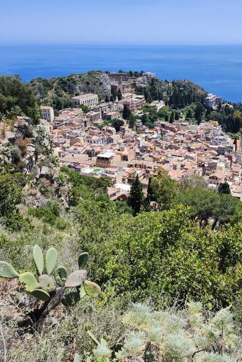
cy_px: 185
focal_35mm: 33
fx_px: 333
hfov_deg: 39.4
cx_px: 165
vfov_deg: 57.2
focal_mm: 5.54
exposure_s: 1/1380
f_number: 1.8
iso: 25
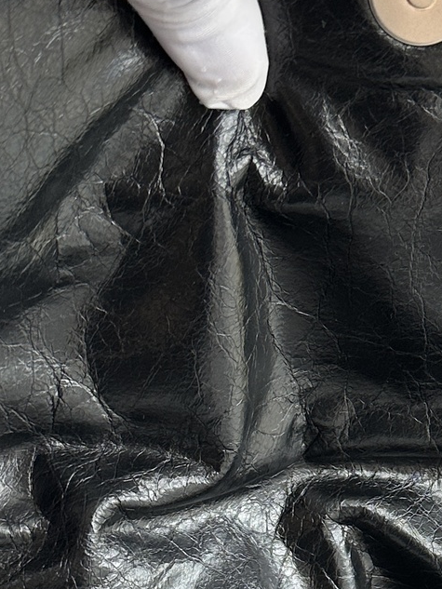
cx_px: 534
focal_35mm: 91
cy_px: 569
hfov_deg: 15.6
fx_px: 1549
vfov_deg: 20.9
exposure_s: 1/100
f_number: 1.78
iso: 100
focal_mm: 6.86
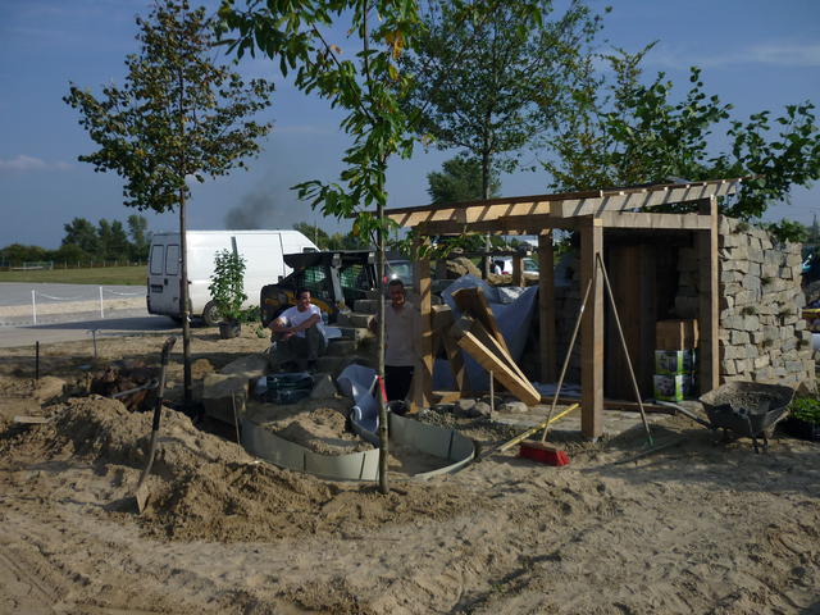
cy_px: 308
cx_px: 410
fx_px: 782
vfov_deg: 42.9
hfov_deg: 55.4
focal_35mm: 33
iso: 80
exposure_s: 1/320
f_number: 8
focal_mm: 5.5
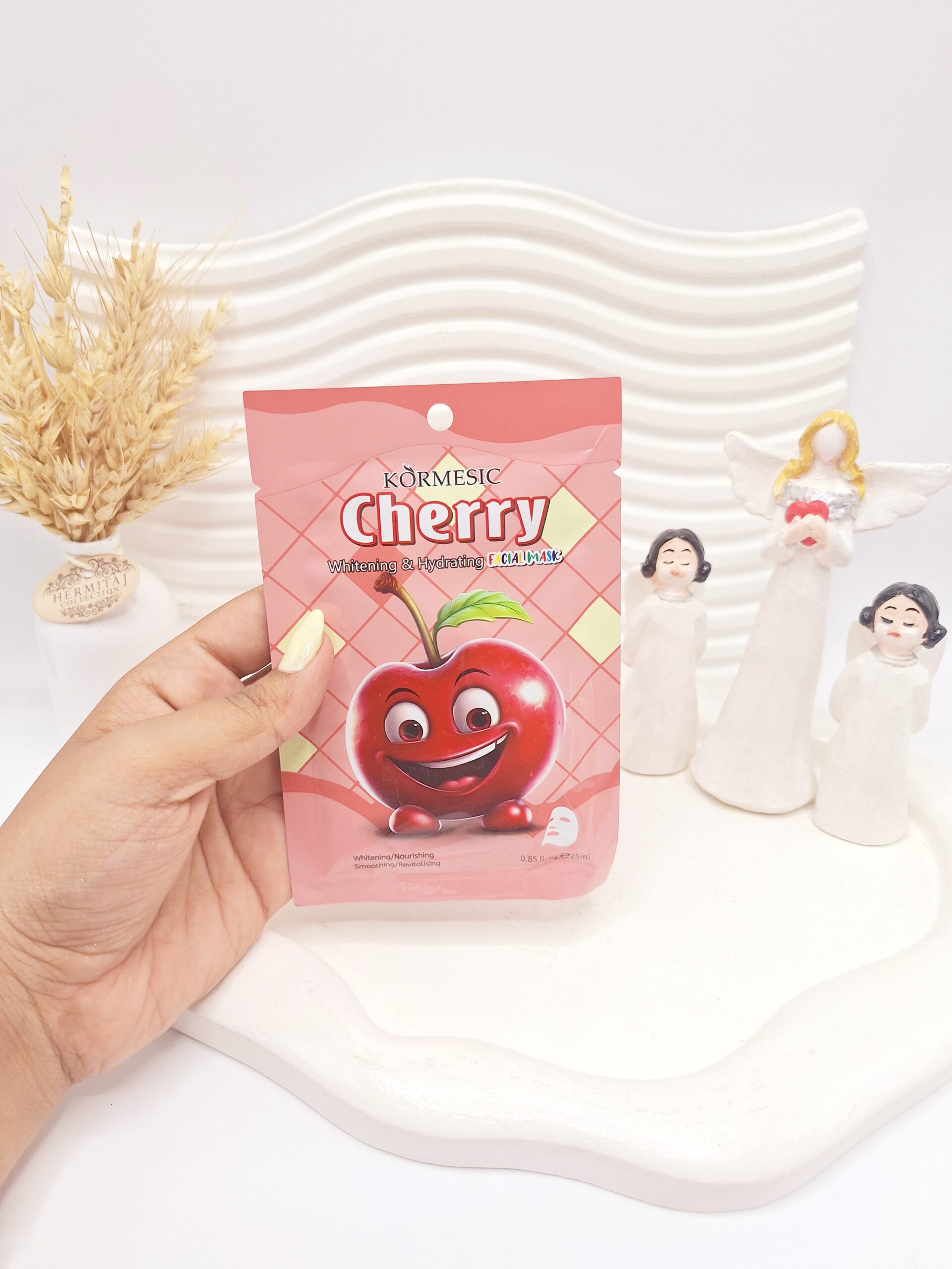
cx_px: 476
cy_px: 634
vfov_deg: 73.9
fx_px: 843
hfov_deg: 58.9
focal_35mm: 23
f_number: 1.8
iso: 40
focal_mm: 5.54
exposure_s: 1/435
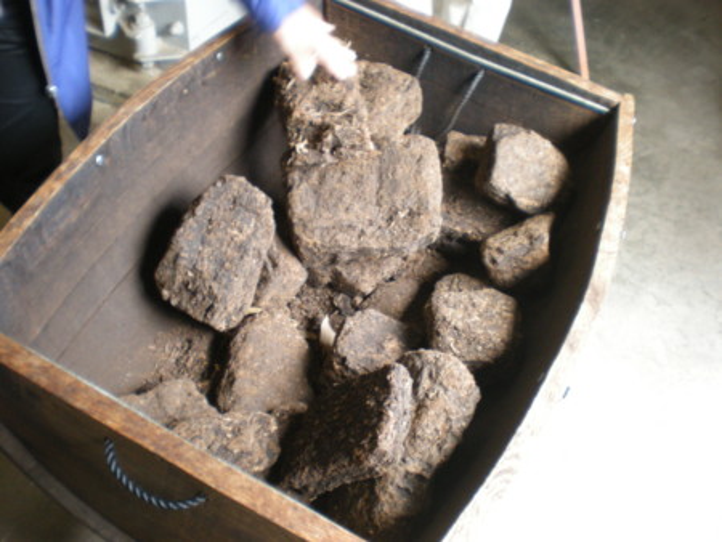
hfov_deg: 49.0
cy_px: 271
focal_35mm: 38
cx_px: 361
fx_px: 793
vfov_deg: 37.8
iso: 200
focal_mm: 6.3
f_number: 3.1
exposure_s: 1/23.4
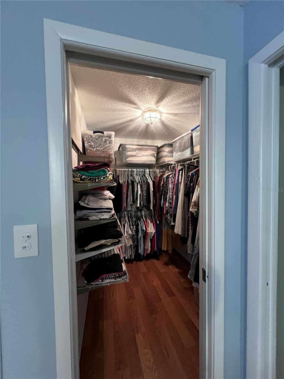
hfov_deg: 89.9
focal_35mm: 13
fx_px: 142
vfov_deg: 106.2
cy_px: 190
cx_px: 142
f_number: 1.8
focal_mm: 1.57
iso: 800
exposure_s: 1/60
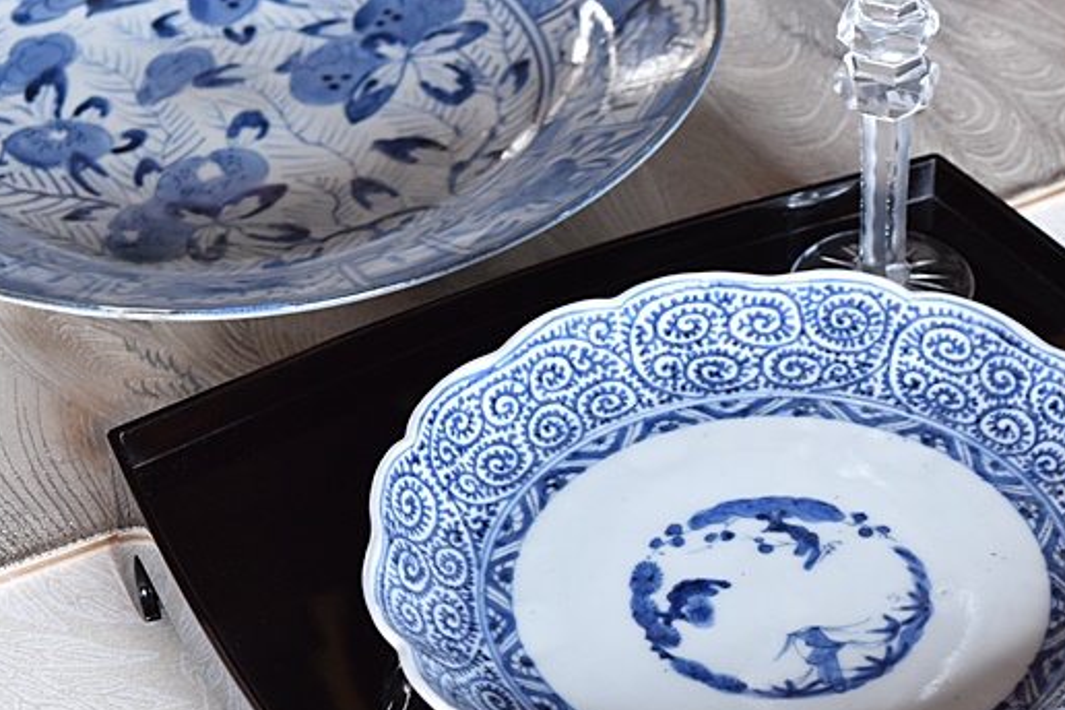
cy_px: 551
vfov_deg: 10.1
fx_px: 4023
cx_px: 658
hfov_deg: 15.1
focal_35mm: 136
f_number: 5.6
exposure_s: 1/5
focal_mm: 52
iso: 800
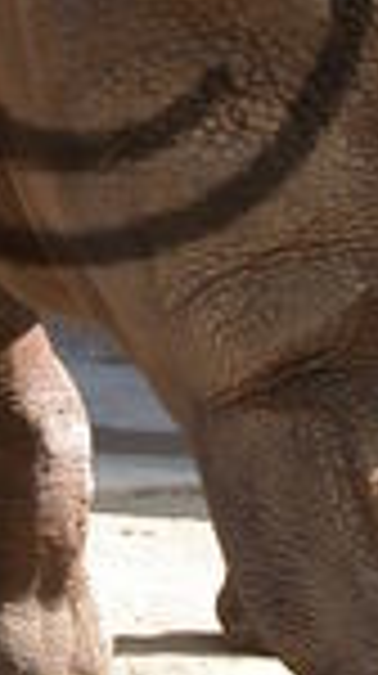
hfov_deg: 3.0
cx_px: 68
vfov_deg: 5.4
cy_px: -27
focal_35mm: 401
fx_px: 7170
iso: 100
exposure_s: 1/194
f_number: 4
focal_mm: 23.7
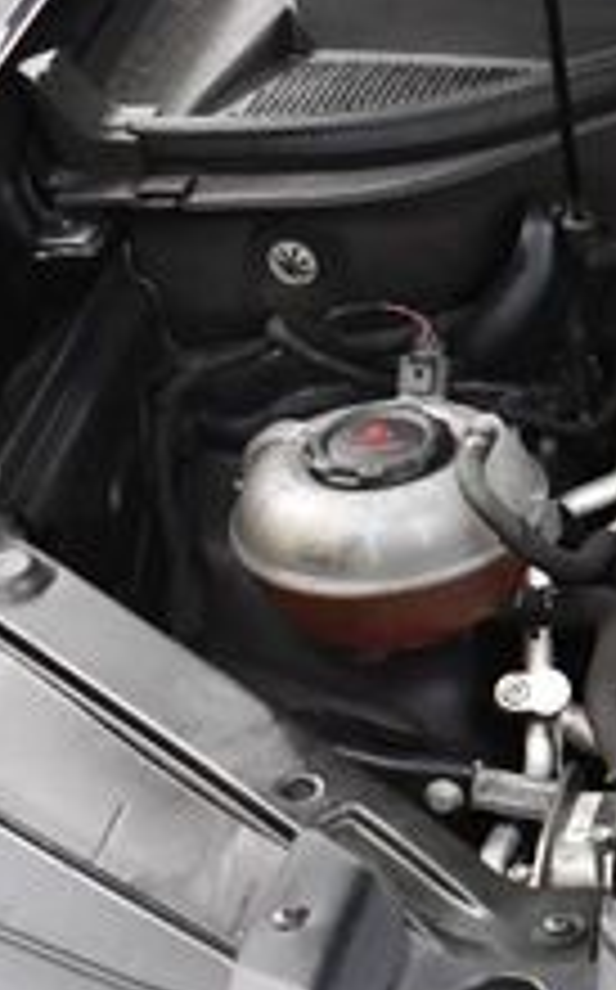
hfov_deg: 10.7
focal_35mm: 107
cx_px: 1394
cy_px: 565
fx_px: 2882
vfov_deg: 19.5
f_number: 3.5
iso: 3200
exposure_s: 1/125
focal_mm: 18
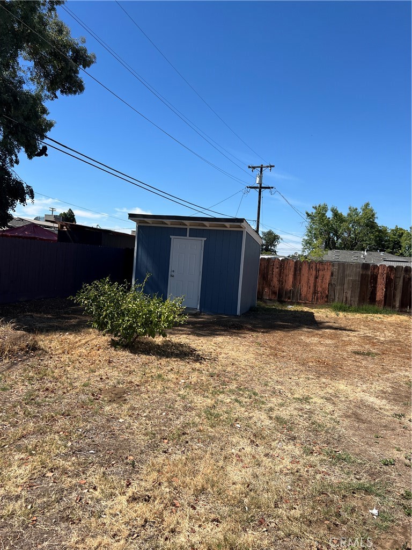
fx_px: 413
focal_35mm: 26
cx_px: 206
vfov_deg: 67.3
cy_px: 275
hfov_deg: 53.1
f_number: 1.5
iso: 50
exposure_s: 1/4274
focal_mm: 5.7
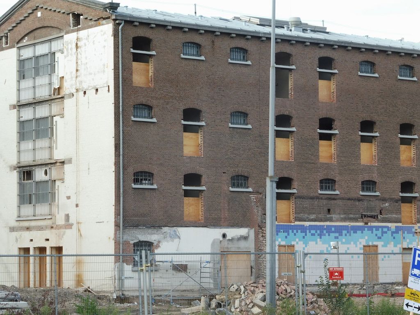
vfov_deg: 12.1
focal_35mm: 122
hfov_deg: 16.1
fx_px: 1480
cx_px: 210
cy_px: 158
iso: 100
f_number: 6.3
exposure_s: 1/100
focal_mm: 21.8
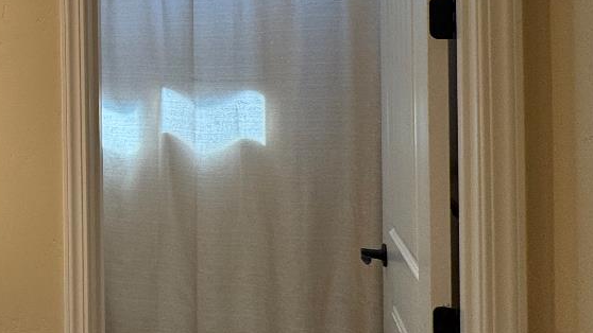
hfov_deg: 38.9
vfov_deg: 28.3
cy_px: 59
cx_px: -85
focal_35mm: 41
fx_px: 645
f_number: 2.2
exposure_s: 1/120
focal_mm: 2.22
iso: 80
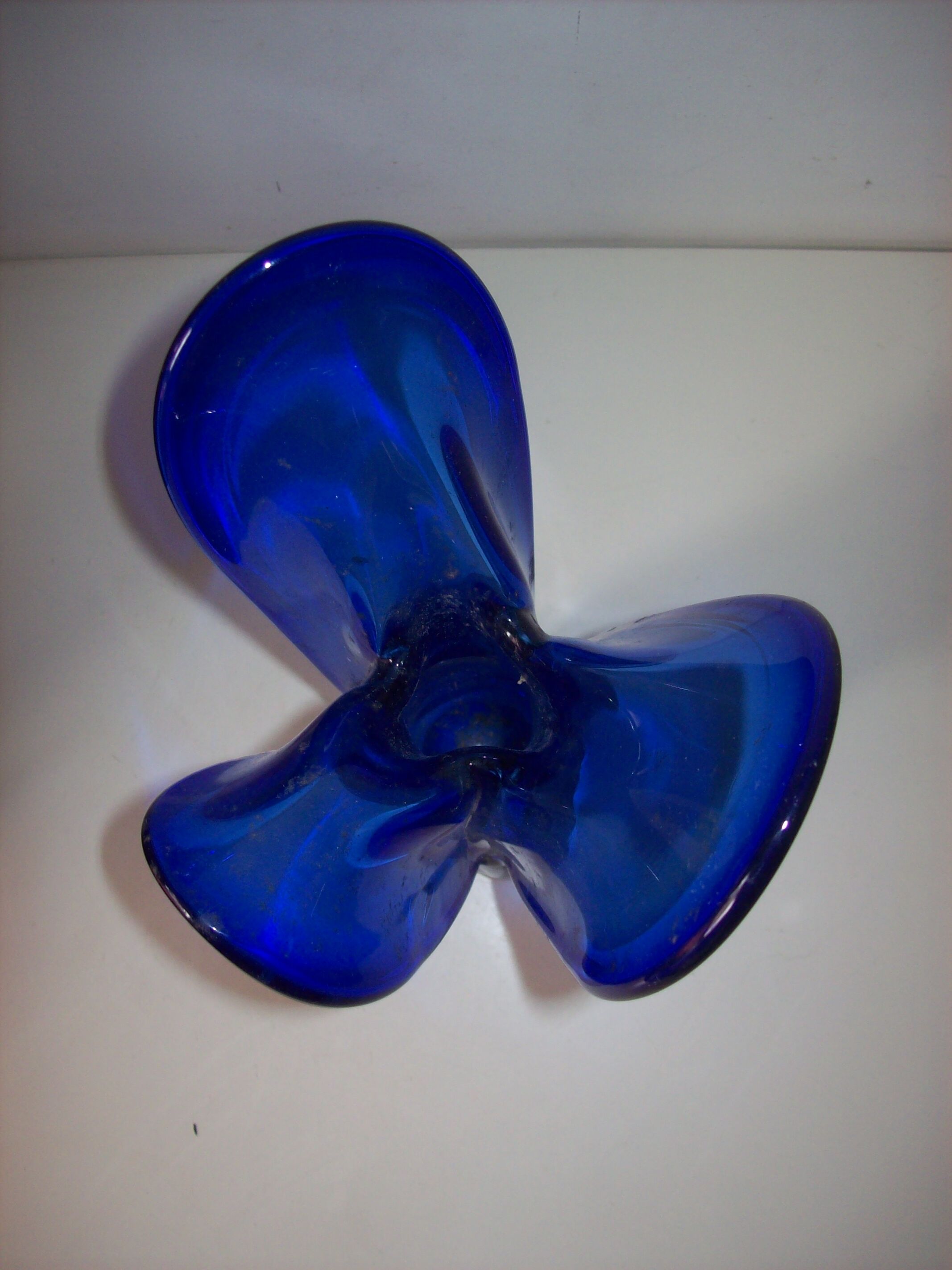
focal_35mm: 36
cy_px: 635
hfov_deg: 39.6
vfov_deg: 51.4
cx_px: 476
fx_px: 1321
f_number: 2.7
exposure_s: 1/64
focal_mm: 6
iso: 80
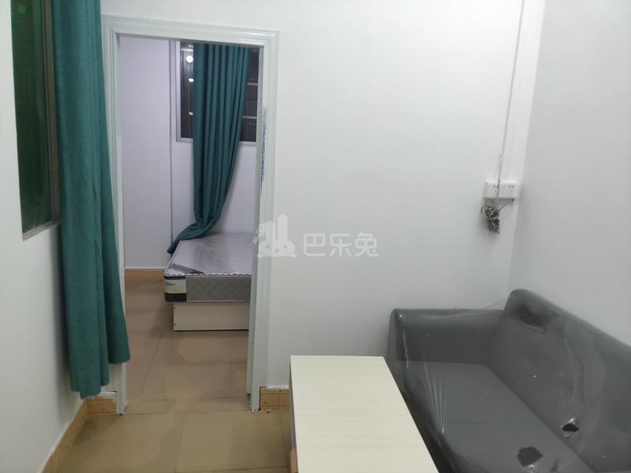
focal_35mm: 32
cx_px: 316
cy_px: 236
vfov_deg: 44.2
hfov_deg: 56.8
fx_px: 583
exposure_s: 1/50
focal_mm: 5.47
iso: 123
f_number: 1.7
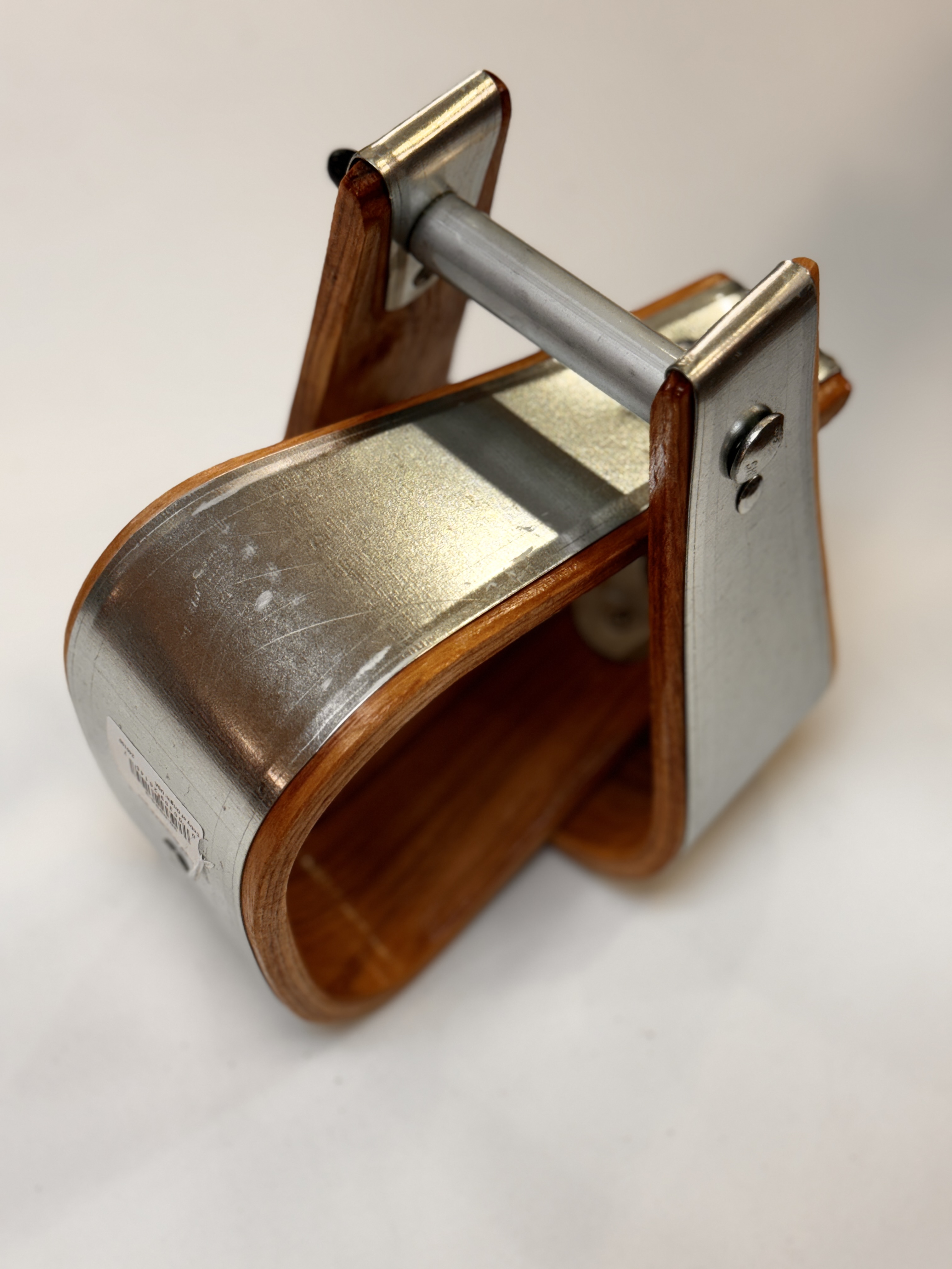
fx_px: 1760
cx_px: 476
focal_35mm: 48
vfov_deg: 39.7
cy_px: 634
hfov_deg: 30.3
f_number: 1.78
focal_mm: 6.76
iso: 80
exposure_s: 1/120
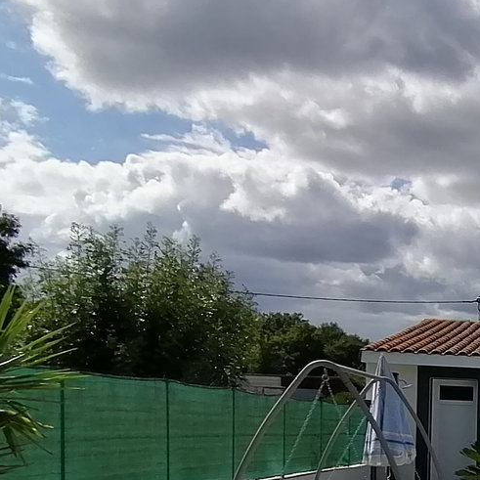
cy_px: 442
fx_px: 769
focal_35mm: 49
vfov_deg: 32.7
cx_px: 703
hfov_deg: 26.3
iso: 50
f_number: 2.4
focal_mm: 2.7
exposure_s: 1/2976
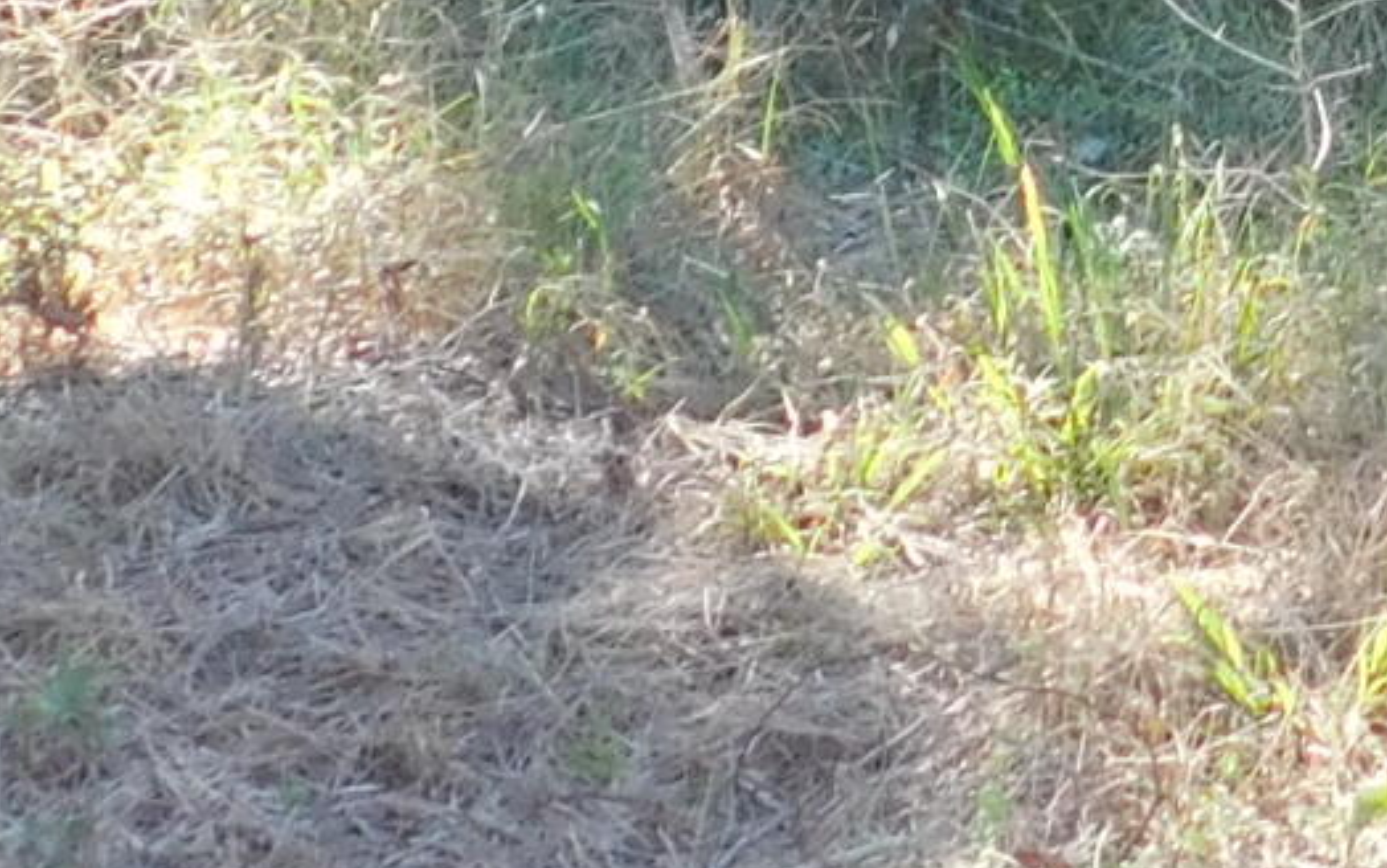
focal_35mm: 182
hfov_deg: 11.4
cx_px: 1490
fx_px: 6883
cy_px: -1347
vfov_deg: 6.8
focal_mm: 5.3
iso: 125
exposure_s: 1/100
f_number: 3.2
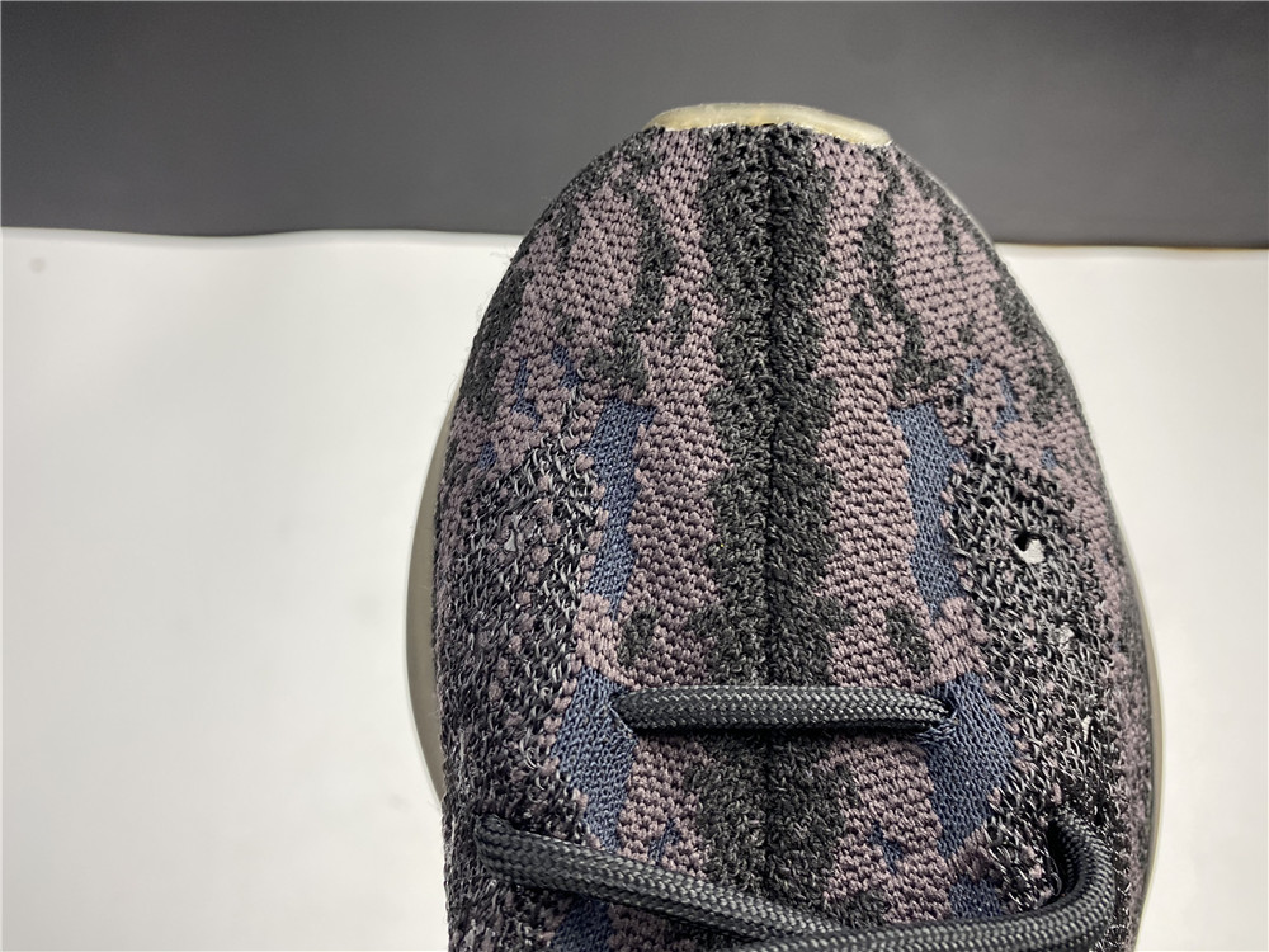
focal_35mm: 26
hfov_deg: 67.3
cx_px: 634
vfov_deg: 53.1
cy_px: 476
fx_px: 953
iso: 64
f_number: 1.8
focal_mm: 4.25
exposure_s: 1/100
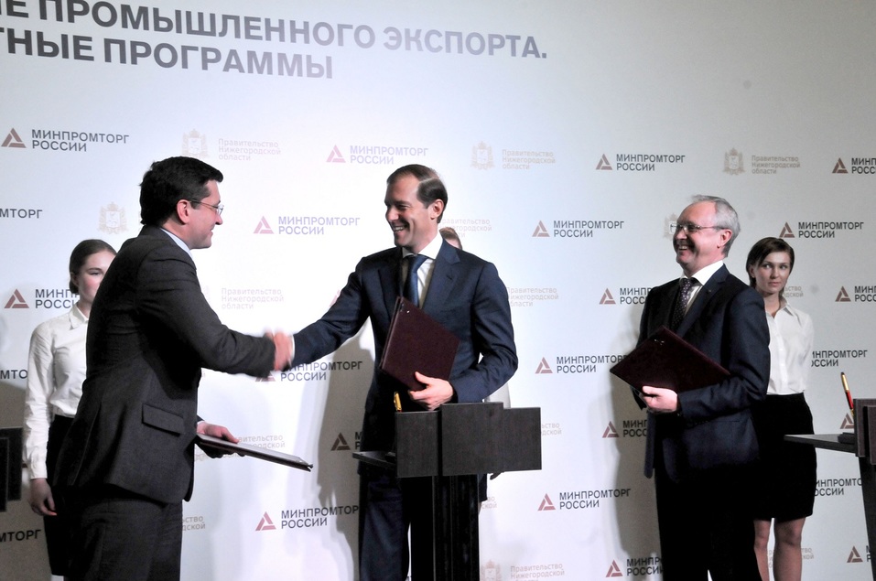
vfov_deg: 25.7
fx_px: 1276
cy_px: 290
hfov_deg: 37.9
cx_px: 438
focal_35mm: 52
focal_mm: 35
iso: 1600
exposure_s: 1/80
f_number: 13
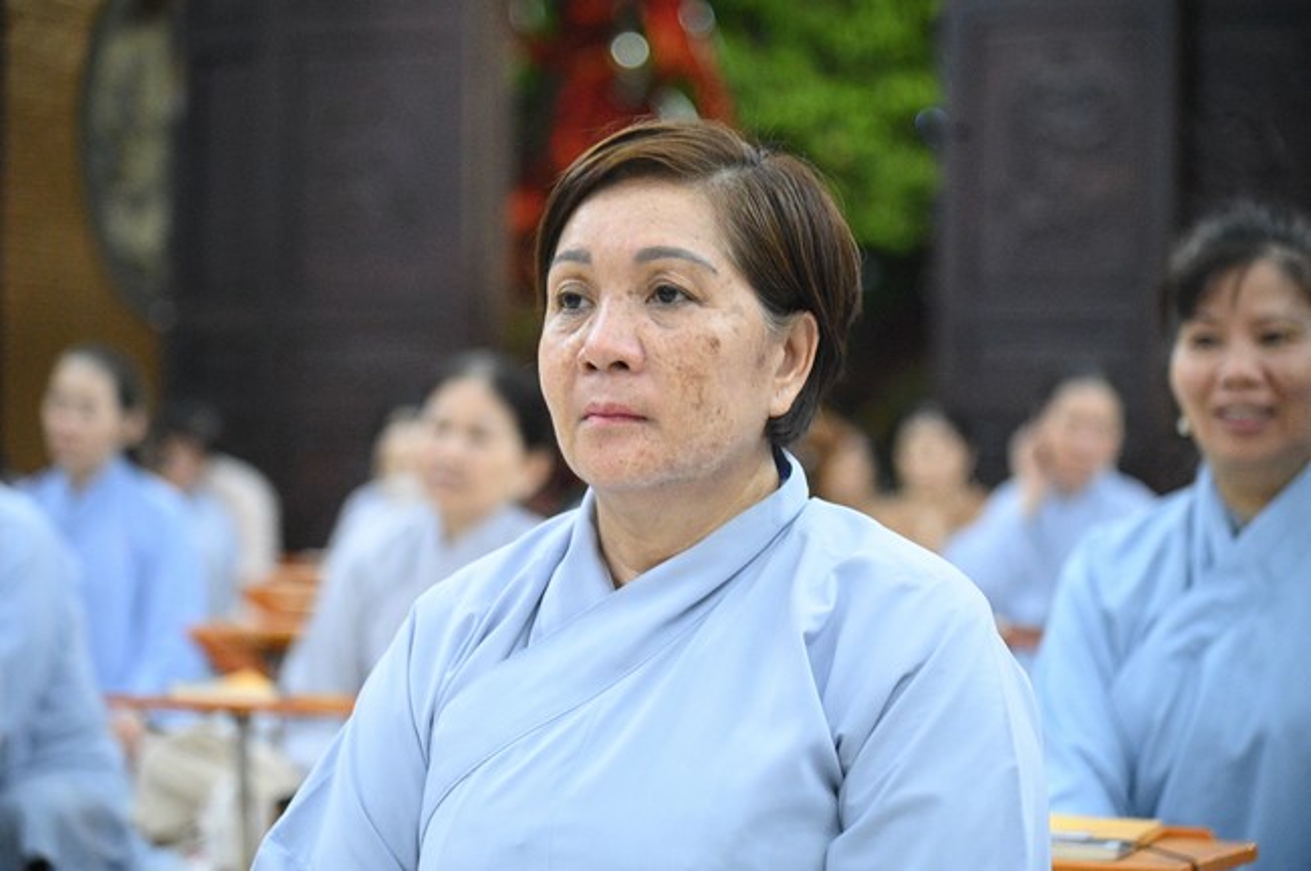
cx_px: 656
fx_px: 4002
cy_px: 436
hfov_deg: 18.6
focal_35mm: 110
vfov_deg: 12.4
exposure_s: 1/250
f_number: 4
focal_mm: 110
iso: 16000
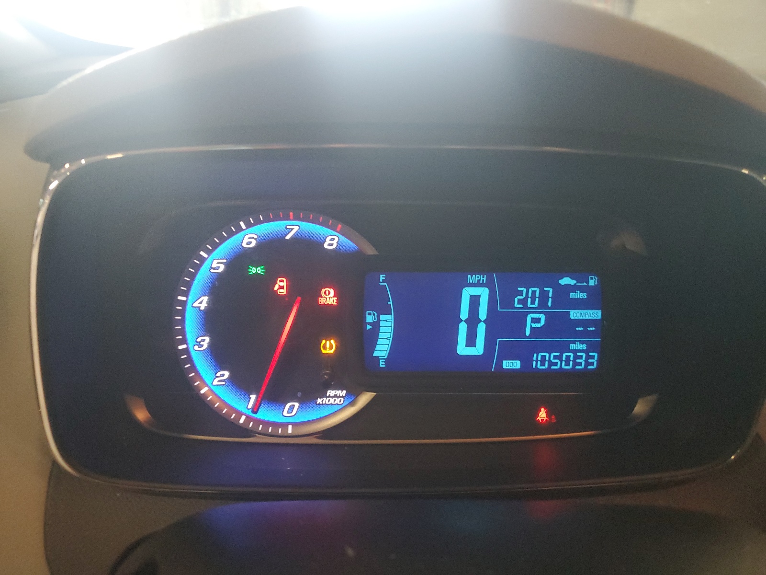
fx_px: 575
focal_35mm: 26
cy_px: 288
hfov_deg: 67.3
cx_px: 383
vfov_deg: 53.1
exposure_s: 1/60.2
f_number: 1.5
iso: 377
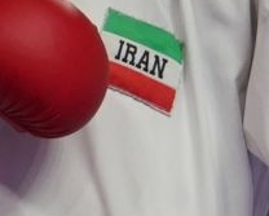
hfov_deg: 0.8
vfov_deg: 0.6
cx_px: 171
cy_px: 120
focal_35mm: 2434
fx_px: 19405
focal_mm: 200
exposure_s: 1/1000
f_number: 2.8
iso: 1000
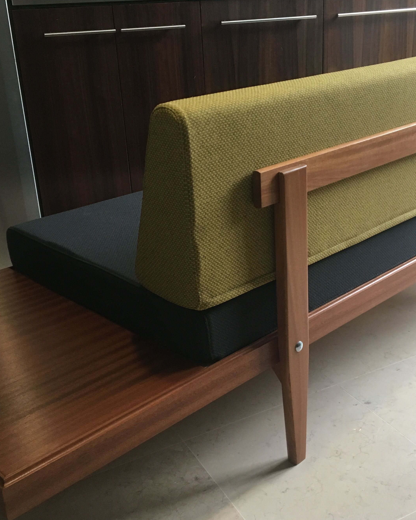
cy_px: 244
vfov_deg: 42.9
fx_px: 662
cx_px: 243
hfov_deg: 34.8
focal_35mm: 43
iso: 160
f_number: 2.2
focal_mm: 4.15
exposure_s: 1/33
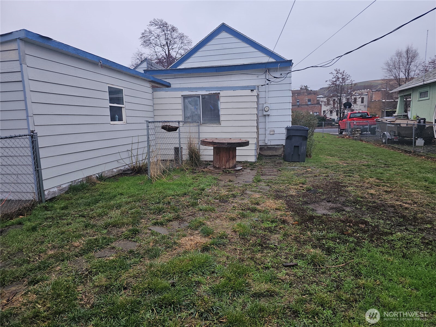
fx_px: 290
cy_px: 164
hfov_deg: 73.9
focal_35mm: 23
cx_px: 218
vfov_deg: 58.9
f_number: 1.7
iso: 12
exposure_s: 1/120
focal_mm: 6.3
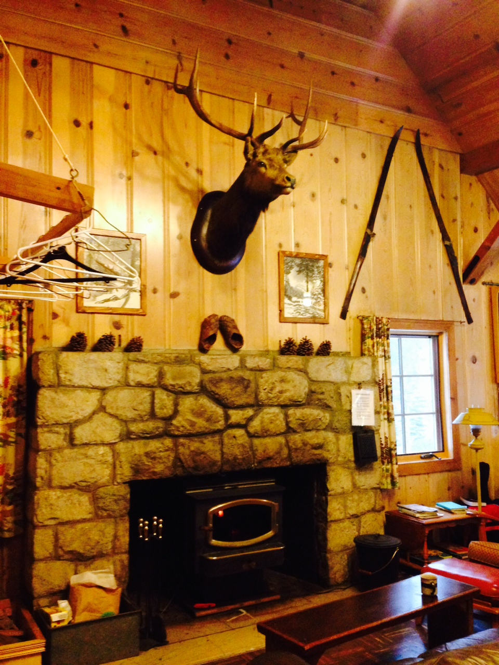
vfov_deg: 55.4
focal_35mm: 33
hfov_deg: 42.9
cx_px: 250
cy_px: 332
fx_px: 634
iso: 500
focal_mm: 4.12
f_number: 2.4
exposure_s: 1/15
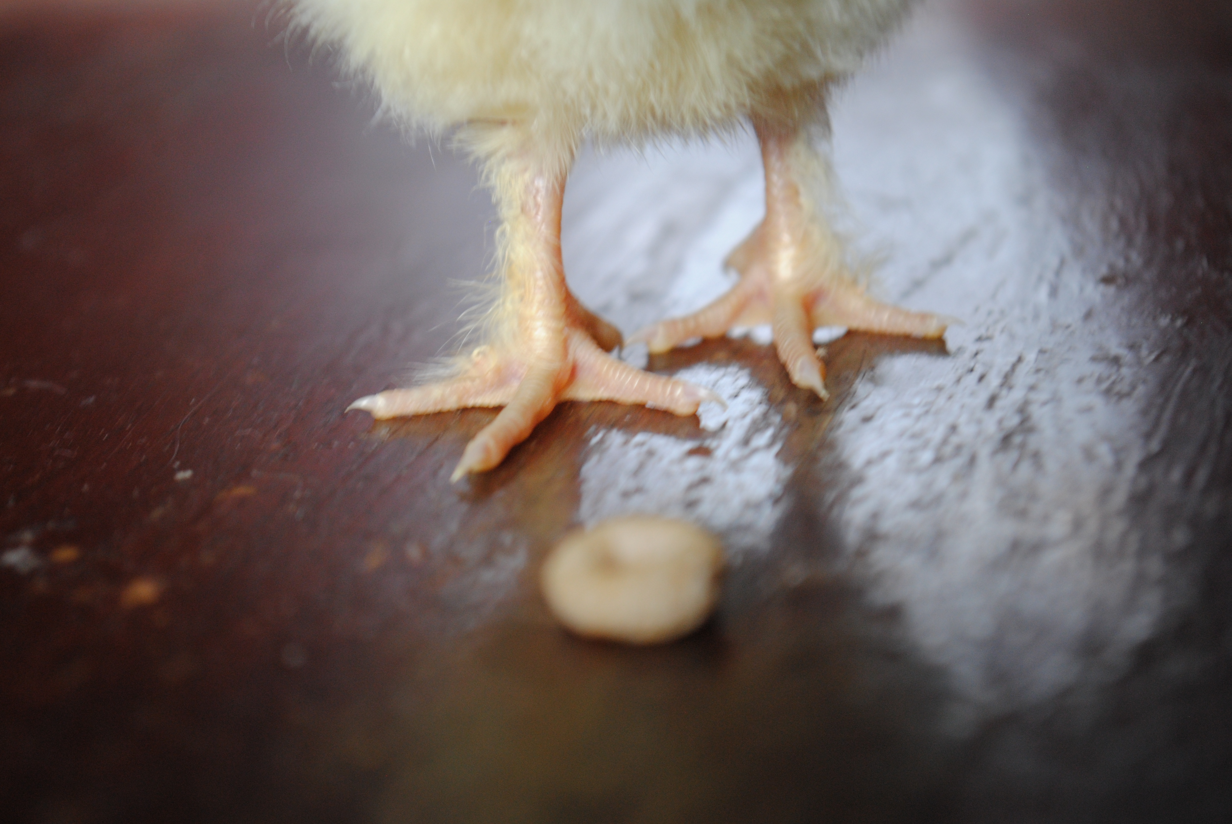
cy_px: 412
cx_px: 616
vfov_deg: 16.6
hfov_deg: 24.6
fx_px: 2827
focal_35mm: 82
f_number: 5.6
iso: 400
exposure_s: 1/20
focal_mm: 55
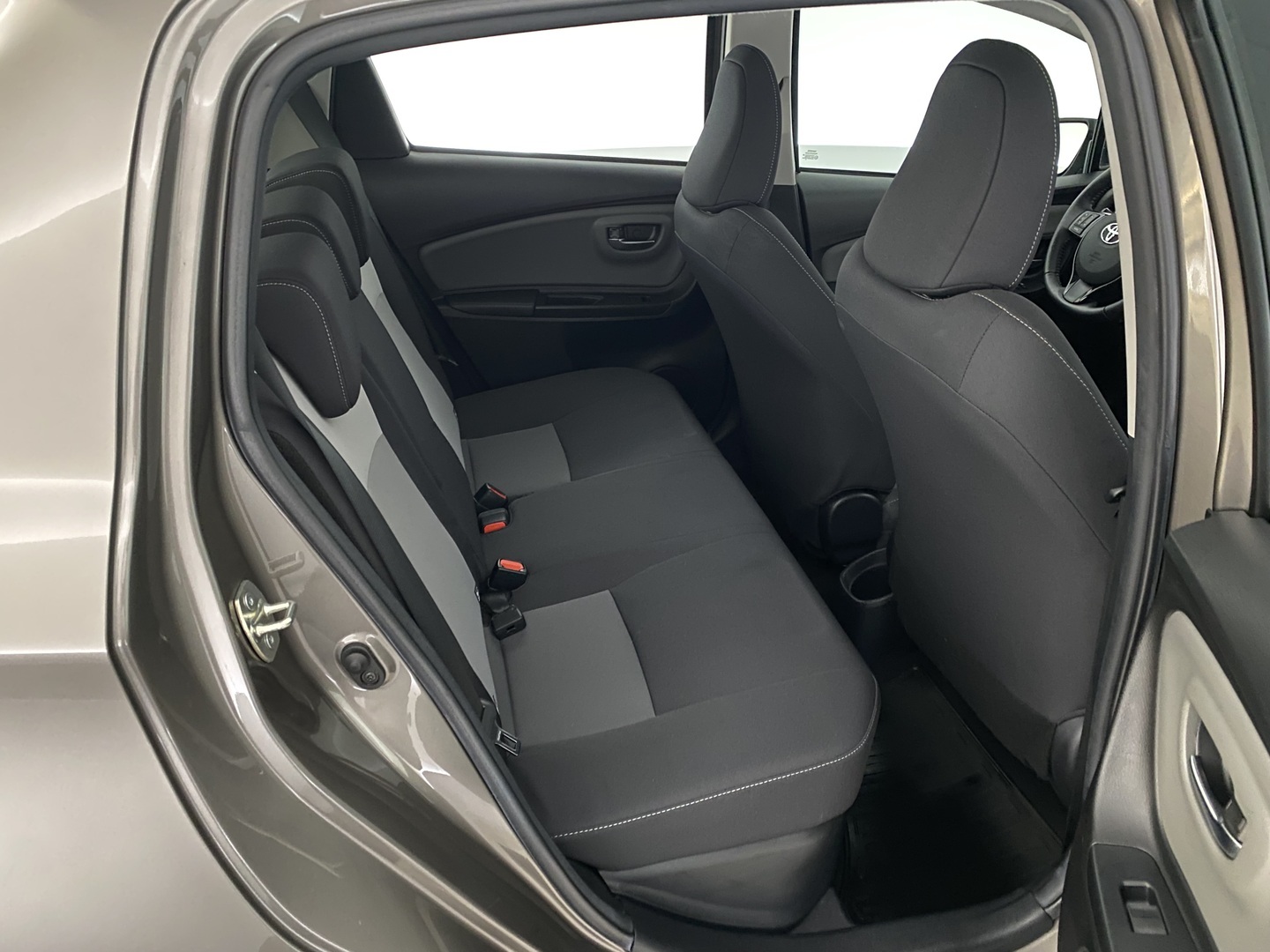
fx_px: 954
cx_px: 635
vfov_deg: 53.1
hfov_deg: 67.3
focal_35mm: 26
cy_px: 476
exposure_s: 1/25
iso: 1250
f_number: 1.8
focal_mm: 4.25
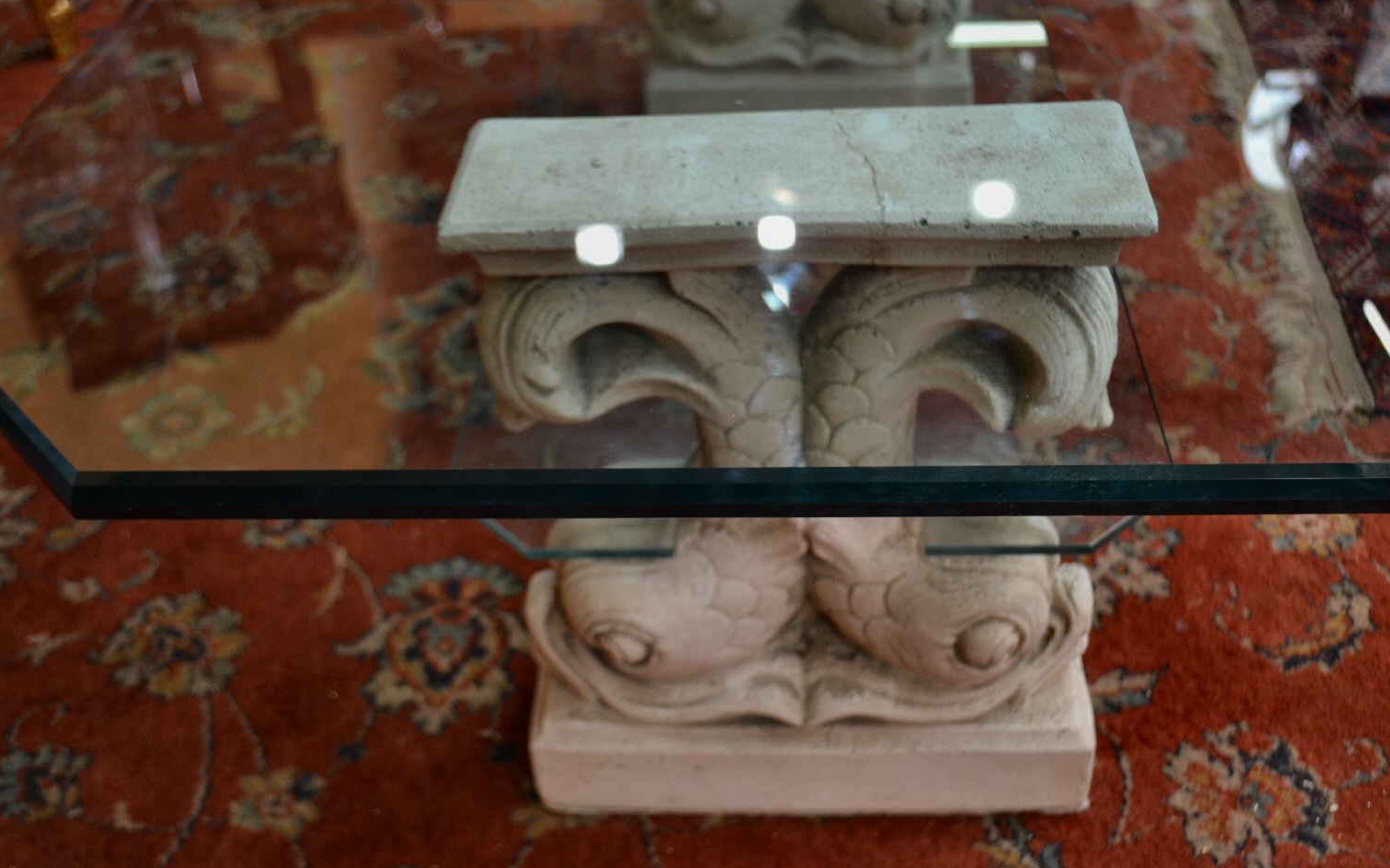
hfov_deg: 46.2
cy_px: 439
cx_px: 695
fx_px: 1629
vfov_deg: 29.9
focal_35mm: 43
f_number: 4.5
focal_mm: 28
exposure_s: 1/60
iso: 400
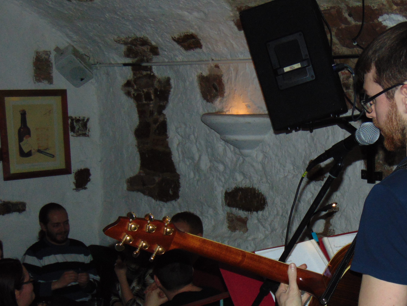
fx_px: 729
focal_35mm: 62
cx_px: 294
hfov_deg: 30.8
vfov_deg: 23.4
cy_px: 231
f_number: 3.3
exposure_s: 1/60
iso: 200
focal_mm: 6.9
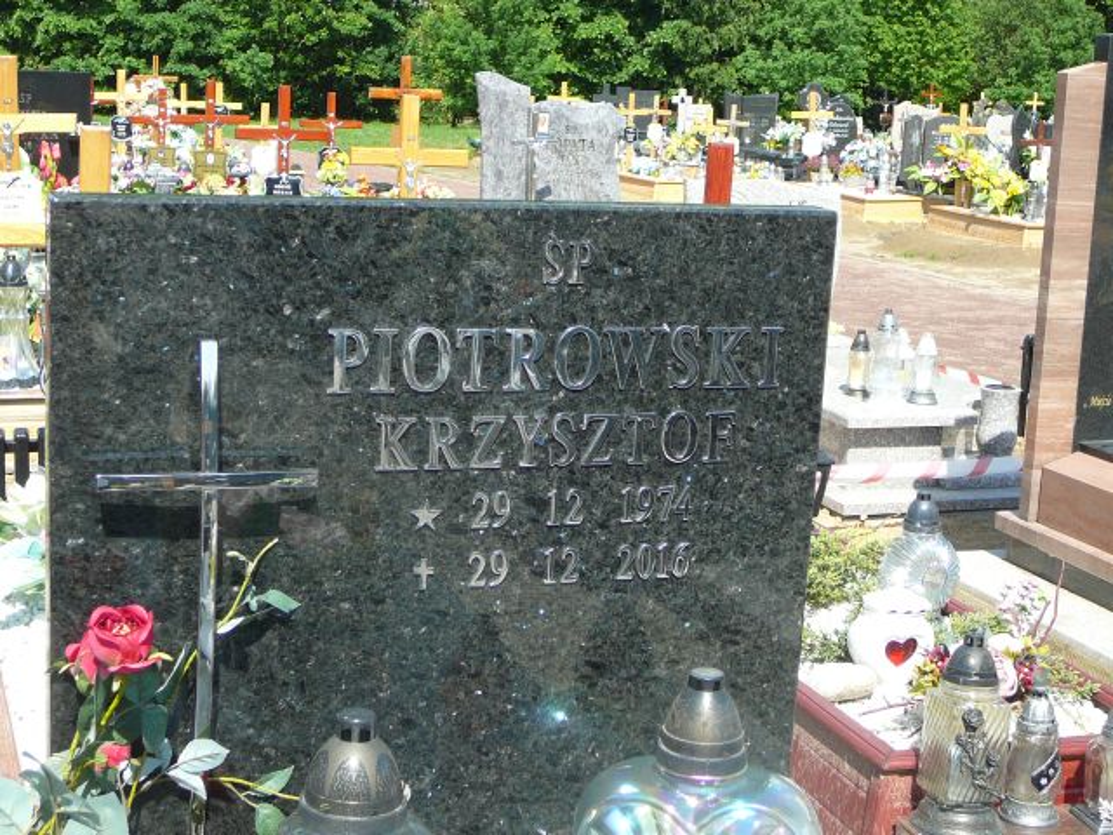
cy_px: 418
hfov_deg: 32.7
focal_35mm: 59
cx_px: 556
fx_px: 1897
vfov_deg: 24.8
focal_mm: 8.7
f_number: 3.5
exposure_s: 1/400
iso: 80
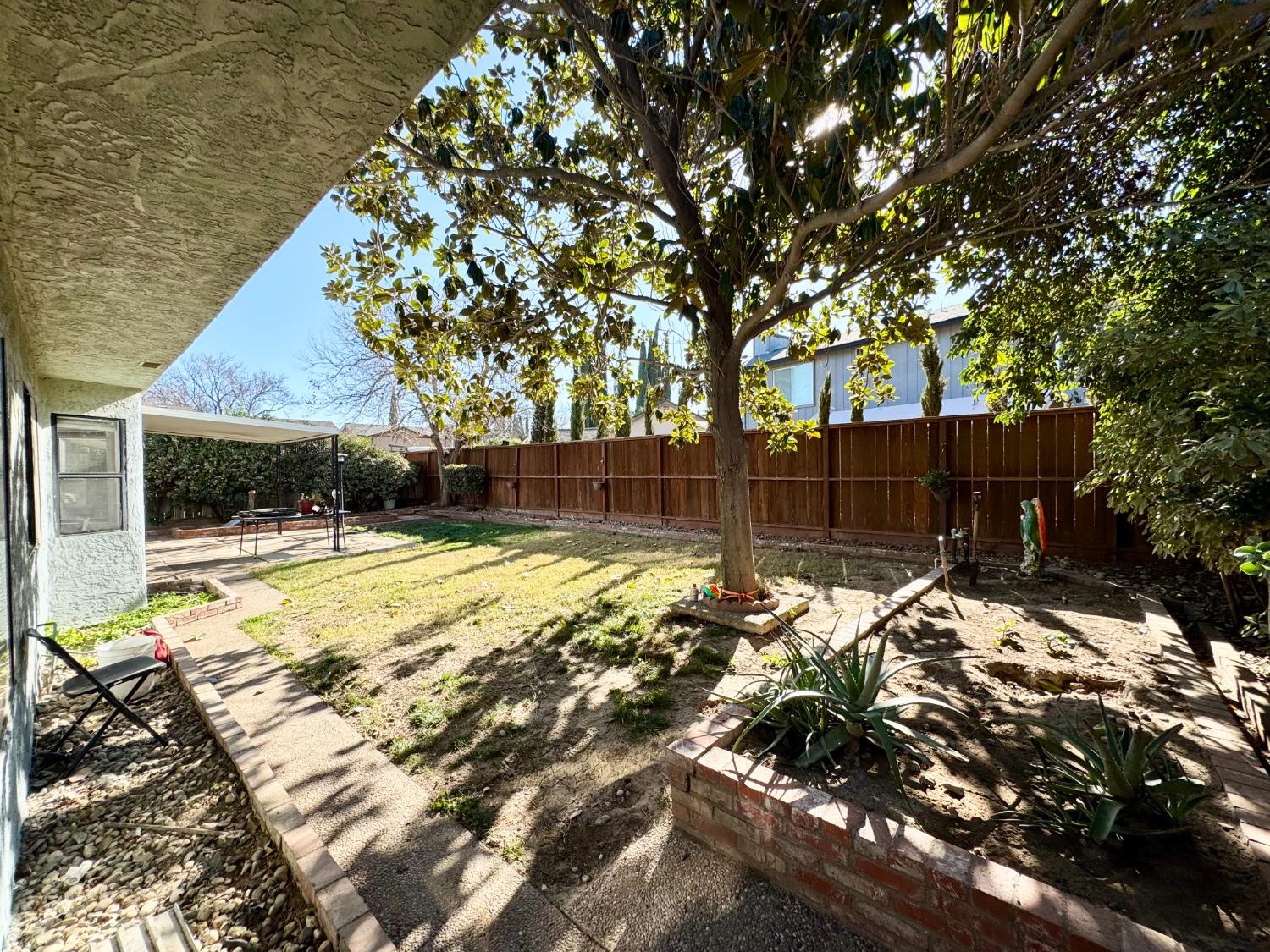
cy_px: 476
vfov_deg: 85.7
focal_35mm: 14
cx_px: 635
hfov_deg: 102.1
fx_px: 514
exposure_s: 1/488
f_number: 2.2
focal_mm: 2.22
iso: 40
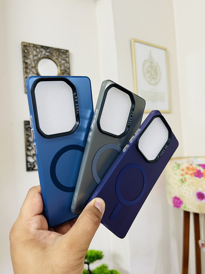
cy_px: 137
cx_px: 102
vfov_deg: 67.3
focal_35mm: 26
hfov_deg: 53.1
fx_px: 205
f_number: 1.6
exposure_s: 1/50
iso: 80
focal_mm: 5.1
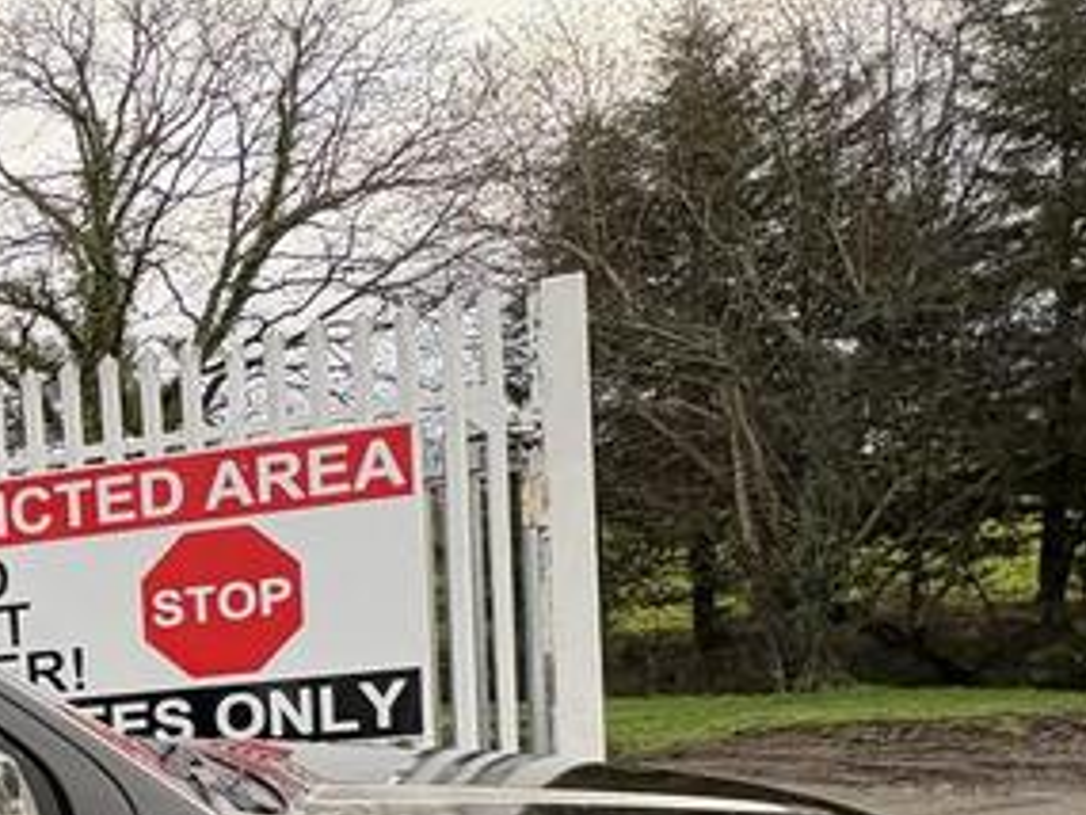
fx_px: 1381
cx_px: -392
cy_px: 815
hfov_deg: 31.1
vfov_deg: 30.6
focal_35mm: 44
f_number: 2.2
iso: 64
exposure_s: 1/99
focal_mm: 2.22
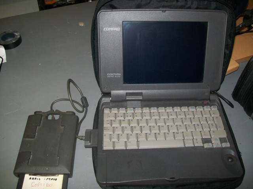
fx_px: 248
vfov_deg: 41.8
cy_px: 94
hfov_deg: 54.0
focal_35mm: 34
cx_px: 126
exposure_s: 1/60
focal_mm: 6.1
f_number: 2.7
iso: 64
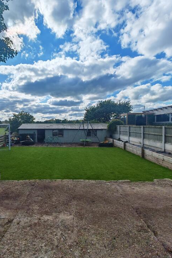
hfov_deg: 63.3
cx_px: 61
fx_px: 136
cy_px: 129
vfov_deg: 86.9
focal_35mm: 19
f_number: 2
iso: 50
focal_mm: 1.82
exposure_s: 1/1100
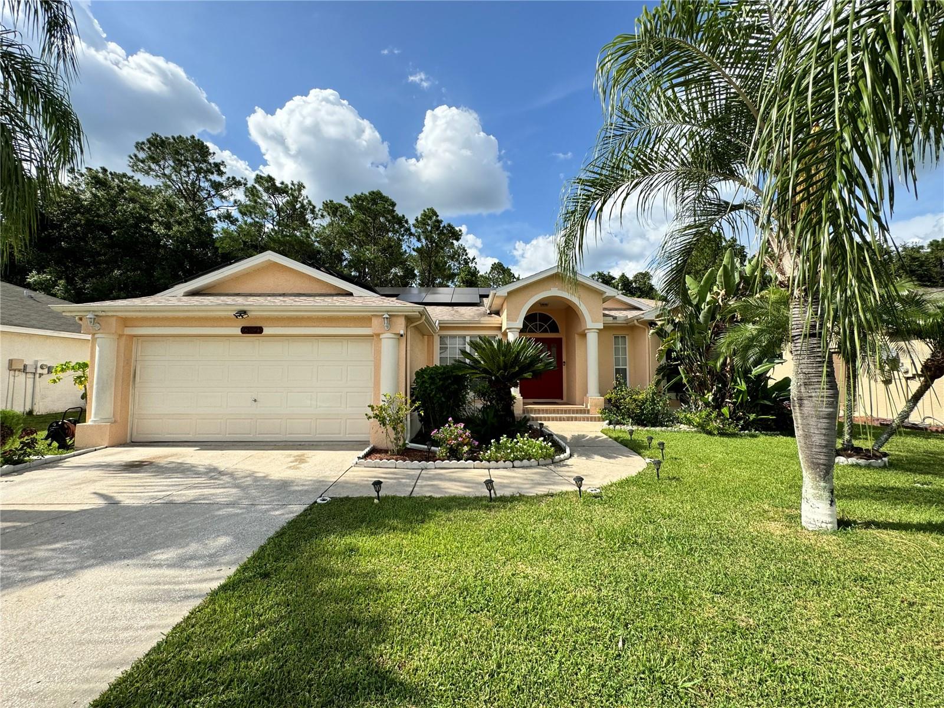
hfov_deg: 102.1
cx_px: 472
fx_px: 382
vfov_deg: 85.7
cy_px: 354
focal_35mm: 14
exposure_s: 1/1370
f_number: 2.2
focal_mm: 2.22
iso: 50
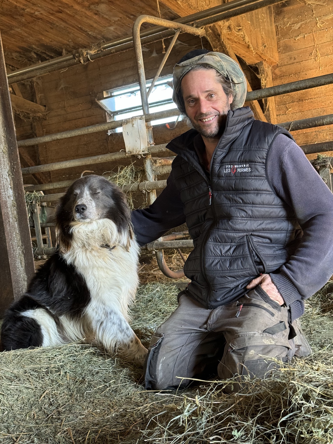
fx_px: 616
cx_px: 166
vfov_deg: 39.7
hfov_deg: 30.3
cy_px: 222
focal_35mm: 48
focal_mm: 6.76
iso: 200
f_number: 1.78
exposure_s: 1/60
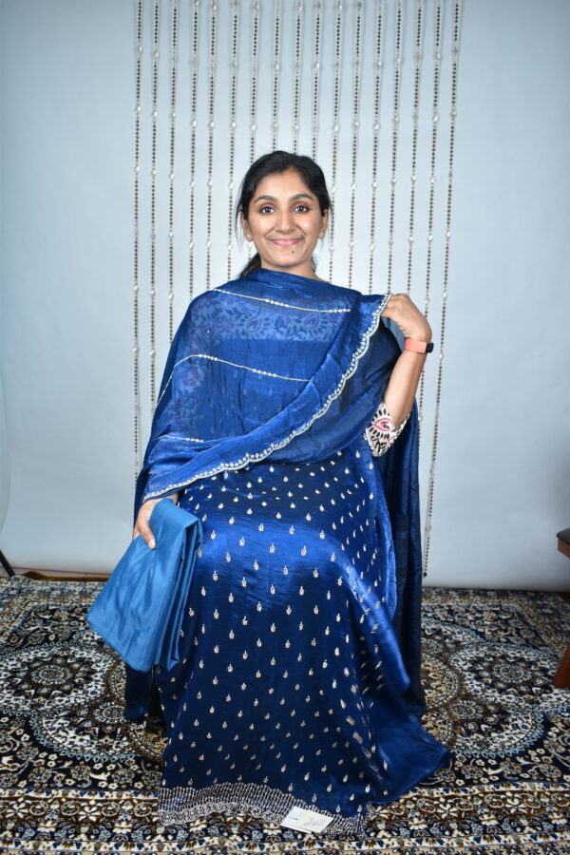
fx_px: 712
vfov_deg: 61.9
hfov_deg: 43.6
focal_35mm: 30
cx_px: 285
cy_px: 428
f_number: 4
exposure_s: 1/40
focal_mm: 20
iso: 200
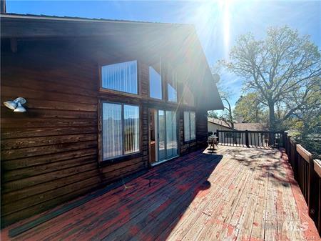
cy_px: 120
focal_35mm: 14
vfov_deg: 85.6
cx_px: 160
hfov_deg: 102.1
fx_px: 130
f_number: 2.2
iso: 32
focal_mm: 2.22
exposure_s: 1/820
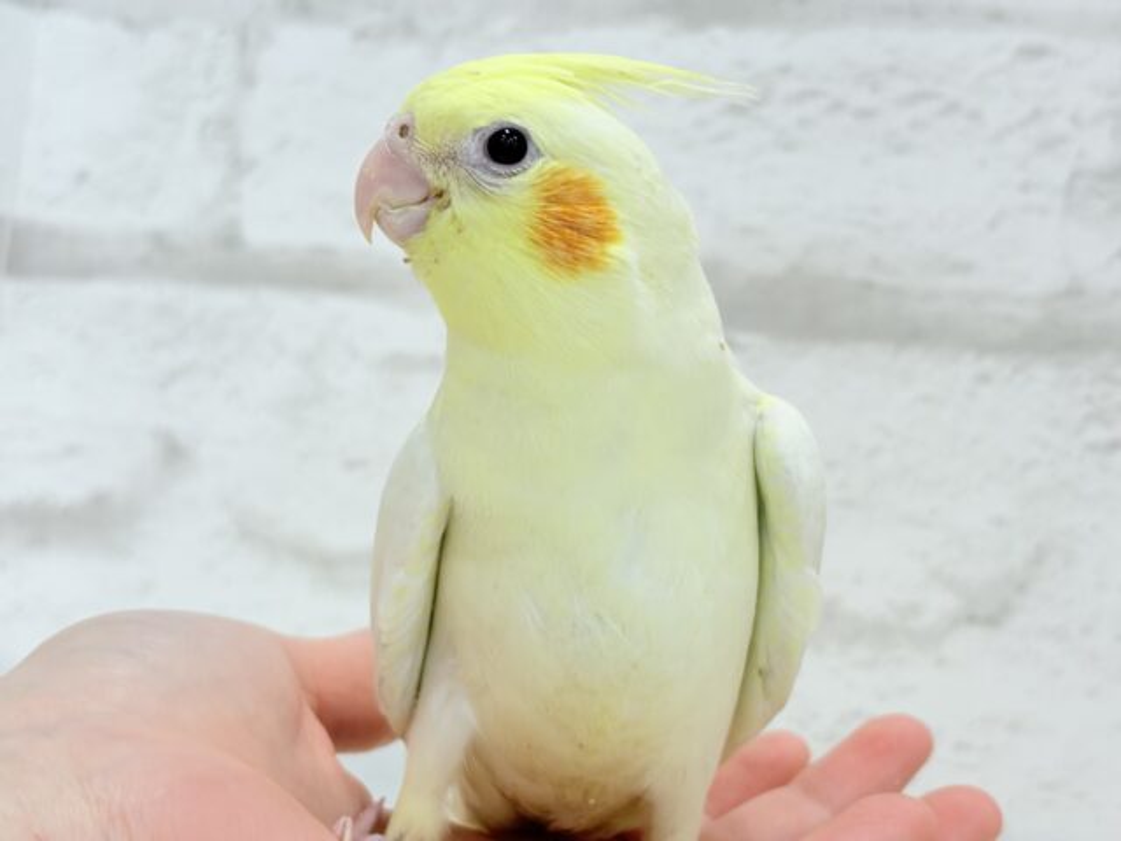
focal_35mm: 52
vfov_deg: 28.0
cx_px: 560
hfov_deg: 36.8
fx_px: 1684
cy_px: 420
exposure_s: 1/50
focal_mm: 5.96
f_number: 1.6
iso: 32
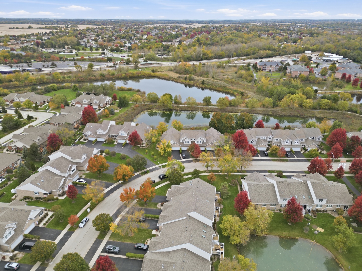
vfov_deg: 56.8
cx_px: 181
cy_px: 136
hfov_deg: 71.6
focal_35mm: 24
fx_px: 251
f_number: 1.7
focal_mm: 6.7
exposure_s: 1/400
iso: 200
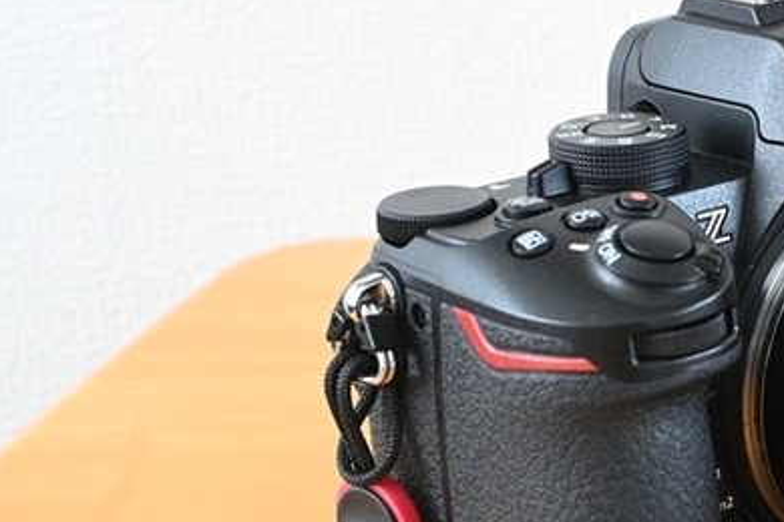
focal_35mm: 85
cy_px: 399
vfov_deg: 16.1
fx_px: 1840
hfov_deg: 23.0
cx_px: 800
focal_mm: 27.5
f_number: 8
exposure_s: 1/80
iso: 4000
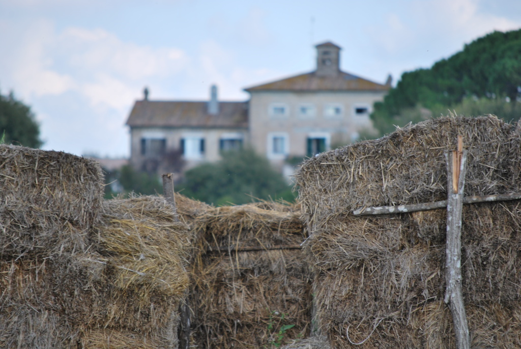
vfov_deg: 4.6
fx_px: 4346
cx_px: 260
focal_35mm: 300
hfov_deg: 6.9
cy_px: 174
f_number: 6.3
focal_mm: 200
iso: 100
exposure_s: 1/200
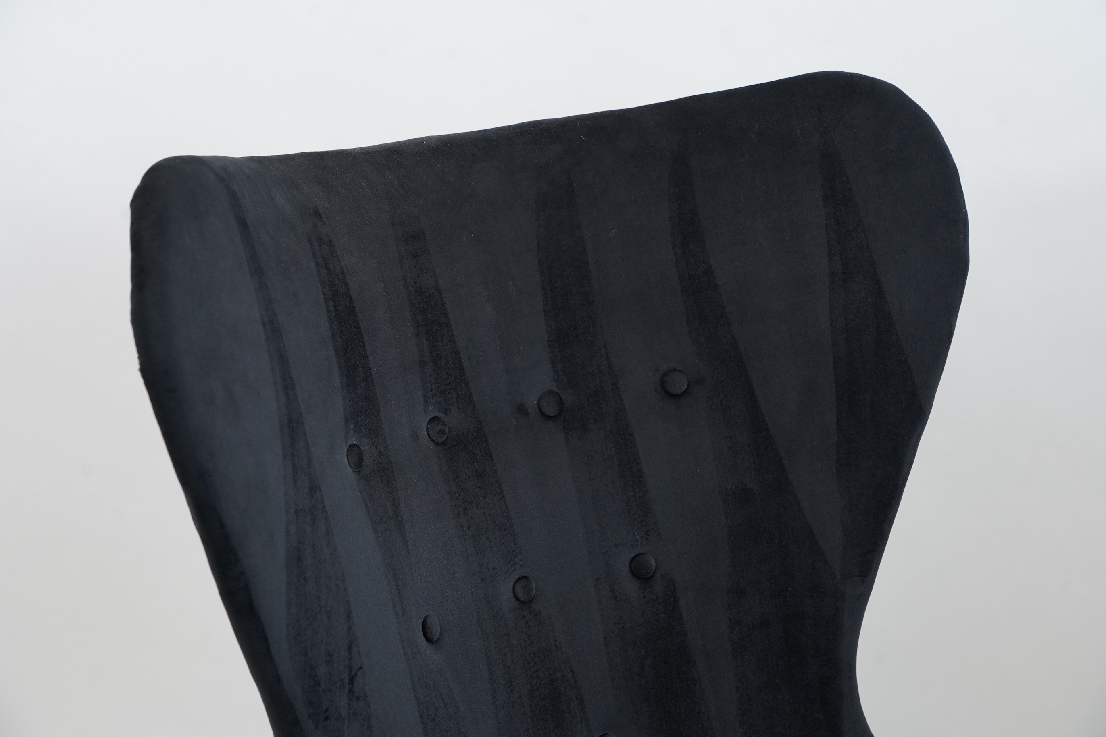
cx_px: 553
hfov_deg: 27.3
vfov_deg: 18.4
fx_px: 2273
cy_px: 368
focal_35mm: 74
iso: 800
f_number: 7.1
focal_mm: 74
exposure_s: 1/125
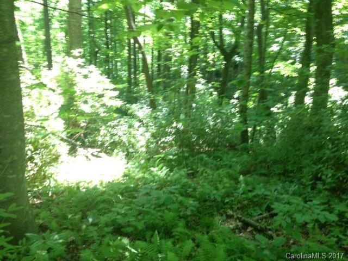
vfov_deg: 42.9
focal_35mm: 33
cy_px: 130
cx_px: 174
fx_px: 332
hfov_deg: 55.4
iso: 50
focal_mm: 4.13
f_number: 2.4
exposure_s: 1/20
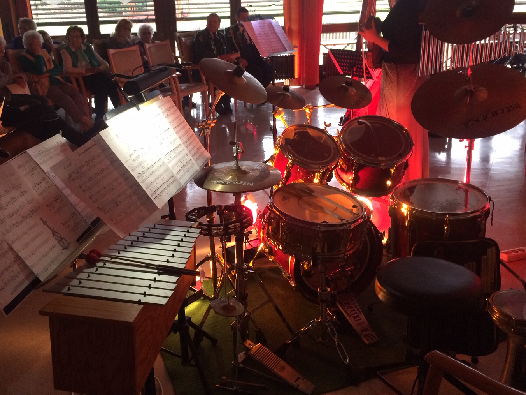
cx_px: 236
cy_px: 160
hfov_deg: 52.5
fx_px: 532
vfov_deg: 40.5
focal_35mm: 35
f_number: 2.2
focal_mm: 4.15
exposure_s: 1/33
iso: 200
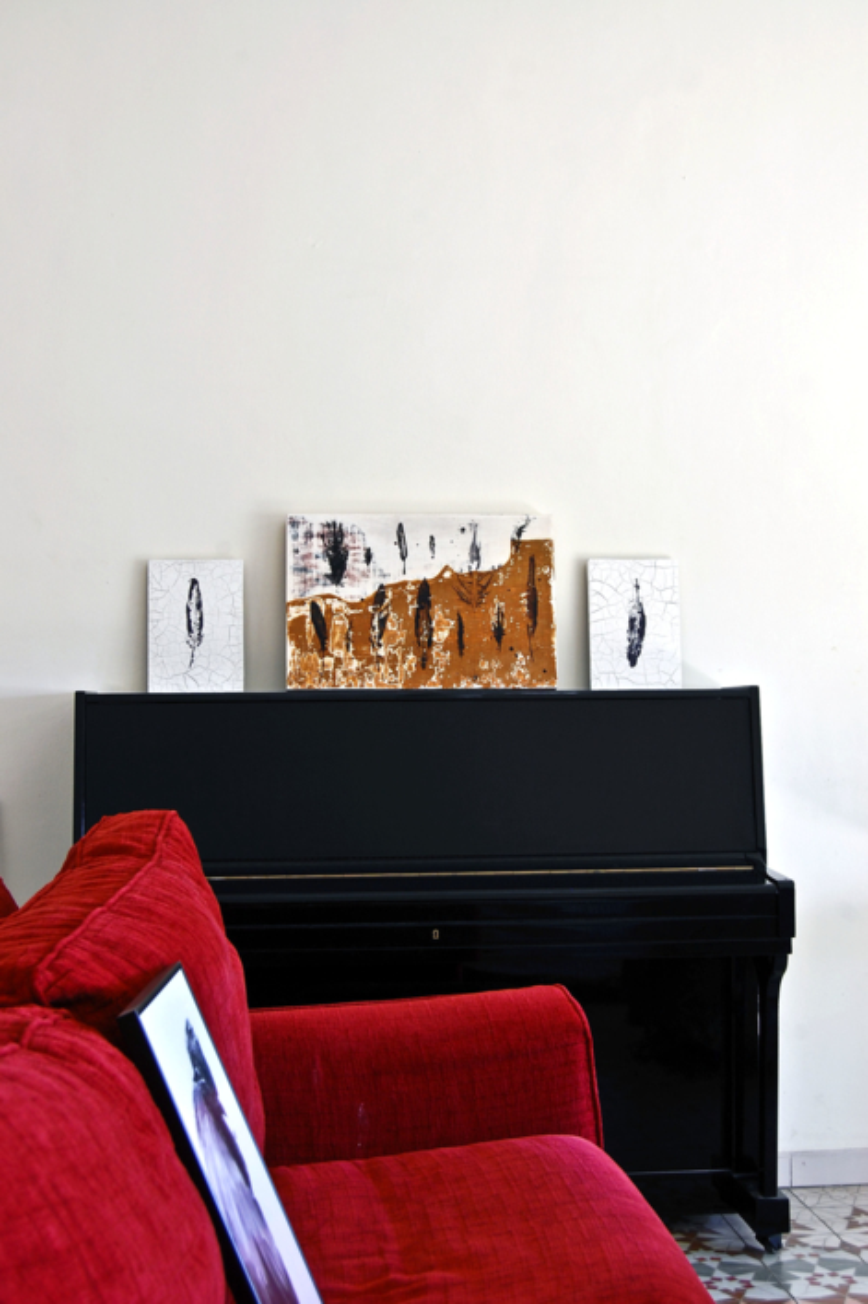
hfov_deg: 26.4
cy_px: 652
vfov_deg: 38.9
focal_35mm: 51
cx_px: 434
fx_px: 1847
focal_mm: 34
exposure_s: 1/10
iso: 200
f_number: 8
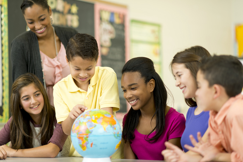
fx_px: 580
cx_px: 121
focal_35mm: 86
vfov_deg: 15.9
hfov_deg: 23.6
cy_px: 80
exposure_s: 1/200
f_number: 2
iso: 100
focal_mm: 85
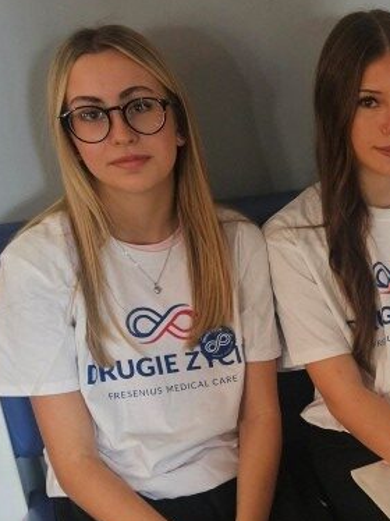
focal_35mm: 63
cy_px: 404
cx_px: 522
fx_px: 947
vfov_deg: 30.1
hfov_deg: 20.9
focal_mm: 5.4
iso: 640
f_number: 1.8
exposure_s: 1/120
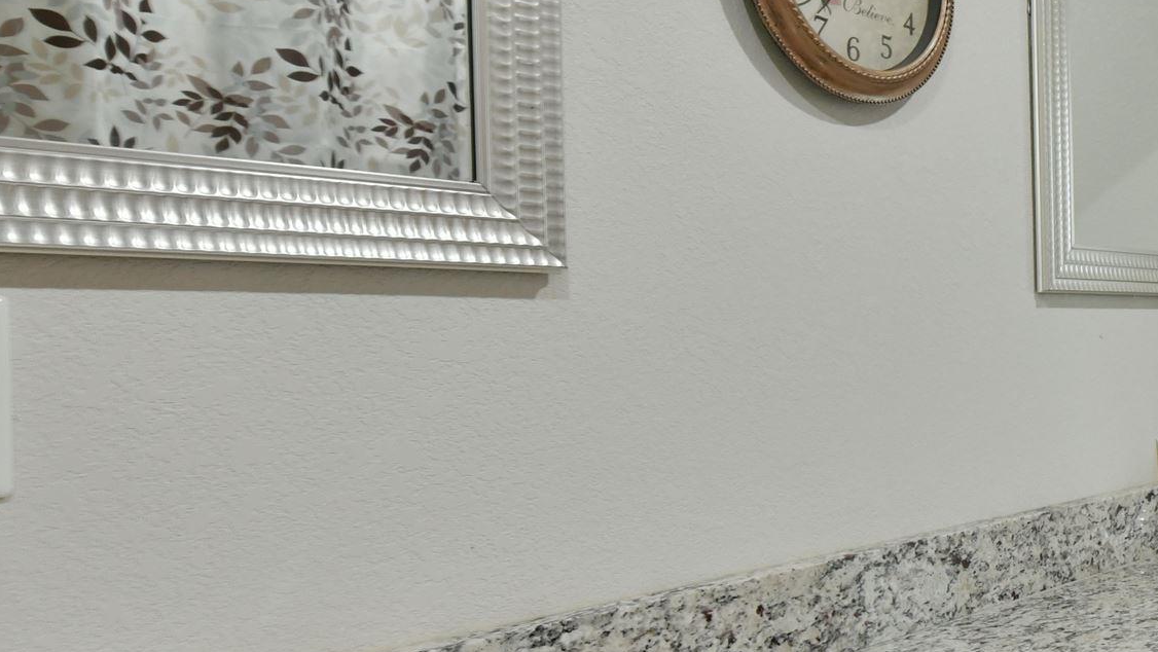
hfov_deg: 38.1
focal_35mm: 40
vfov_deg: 29.7
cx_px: 1379
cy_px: 350
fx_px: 1229
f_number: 5.6
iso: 2500
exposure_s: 1/125
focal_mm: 14
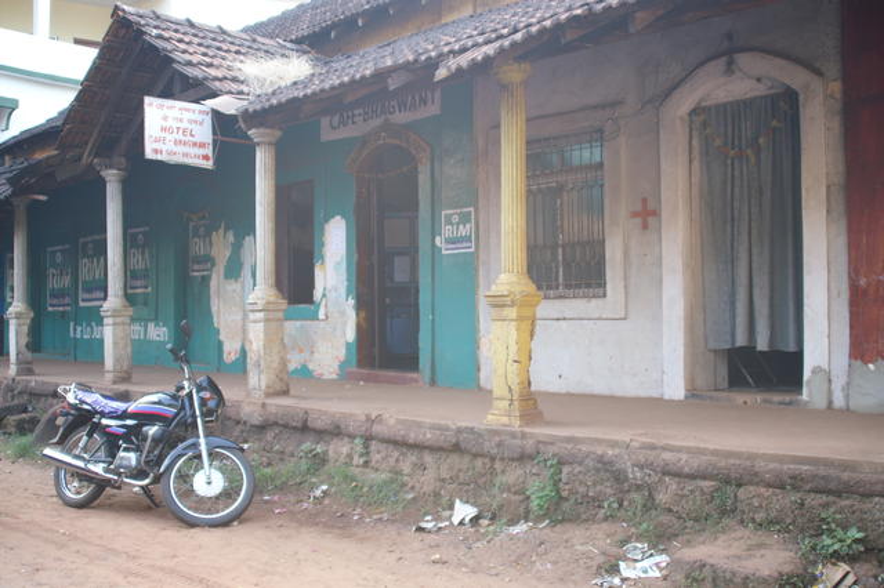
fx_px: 884
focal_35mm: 36
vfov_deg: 36.8
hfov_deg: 53.2
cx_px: 442
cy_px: 294
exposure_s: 1/160
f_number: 3.5
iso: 200
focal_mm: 24
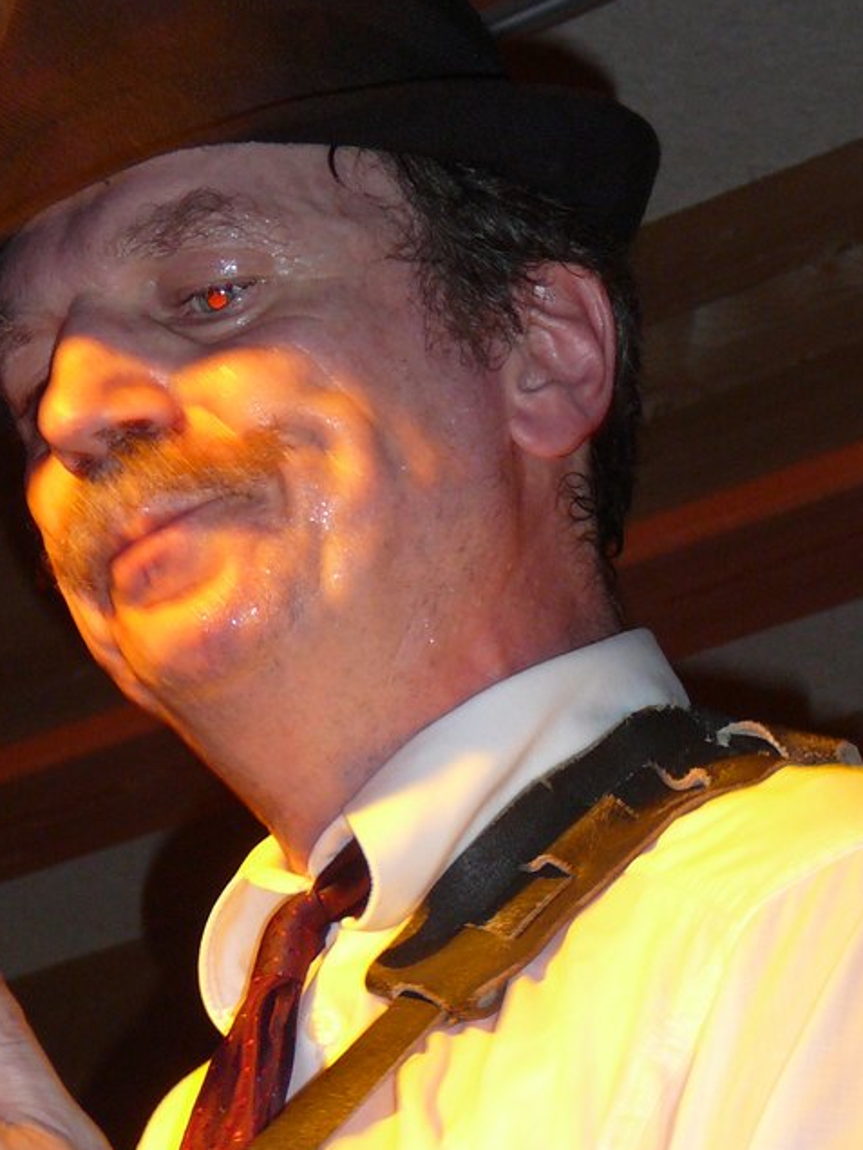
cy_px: 828
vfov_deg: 12.0
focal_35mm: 165
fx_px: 5485
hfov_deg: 9.0
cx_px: 279
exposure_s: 1/30
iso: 160
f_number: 3.9
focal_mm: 15.6
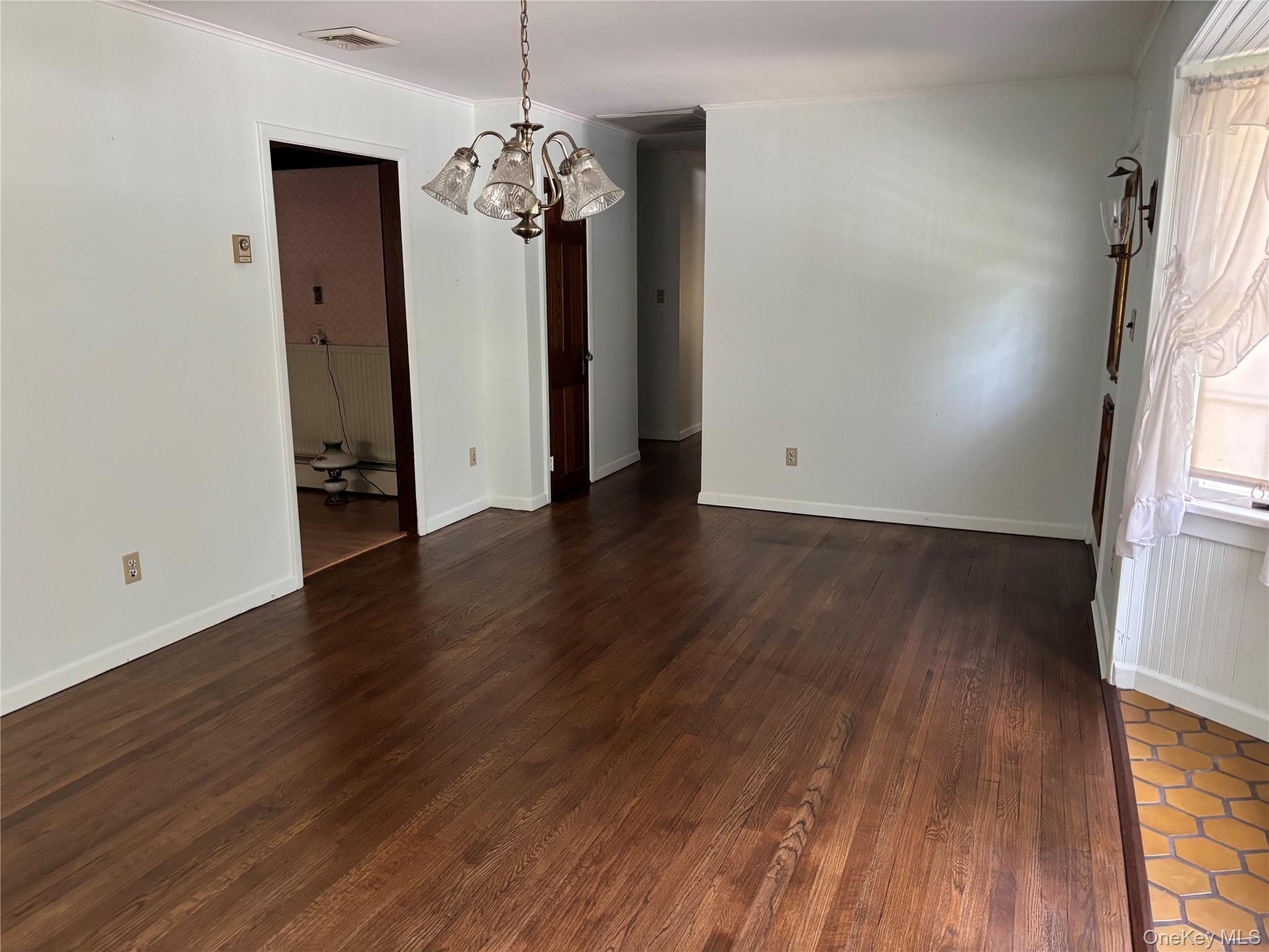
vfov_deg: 53.1
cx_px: 634
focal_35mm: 26
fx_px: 953
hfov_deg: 67.3
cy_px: 476
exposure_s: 1/60
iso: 320
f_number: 1.6
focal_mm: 5.96
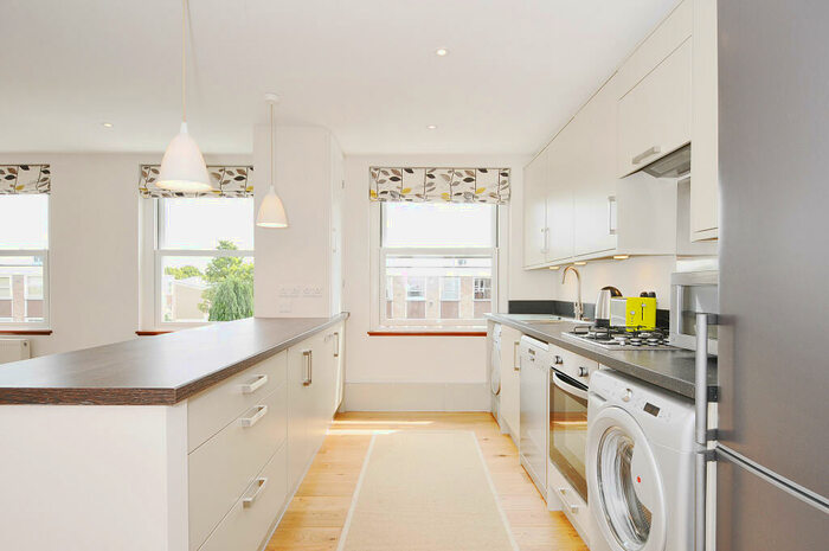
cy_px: 276
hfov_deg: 85.5
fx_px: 449
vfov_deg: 63.1
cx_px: 414
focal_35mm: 20
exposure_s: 1/80
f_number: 7.1
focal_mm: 13
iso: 320
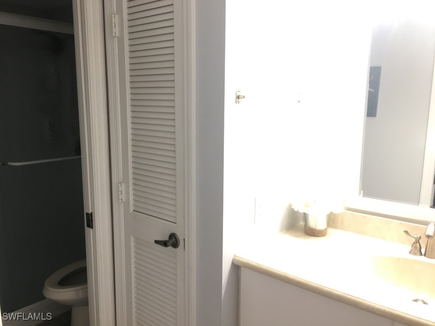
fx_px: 364
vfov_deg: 48.2
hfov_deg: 61.7
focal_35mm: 29
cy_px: 163
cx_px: 218
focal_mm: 4.15
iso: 80
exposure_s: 1/30
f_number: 2.2
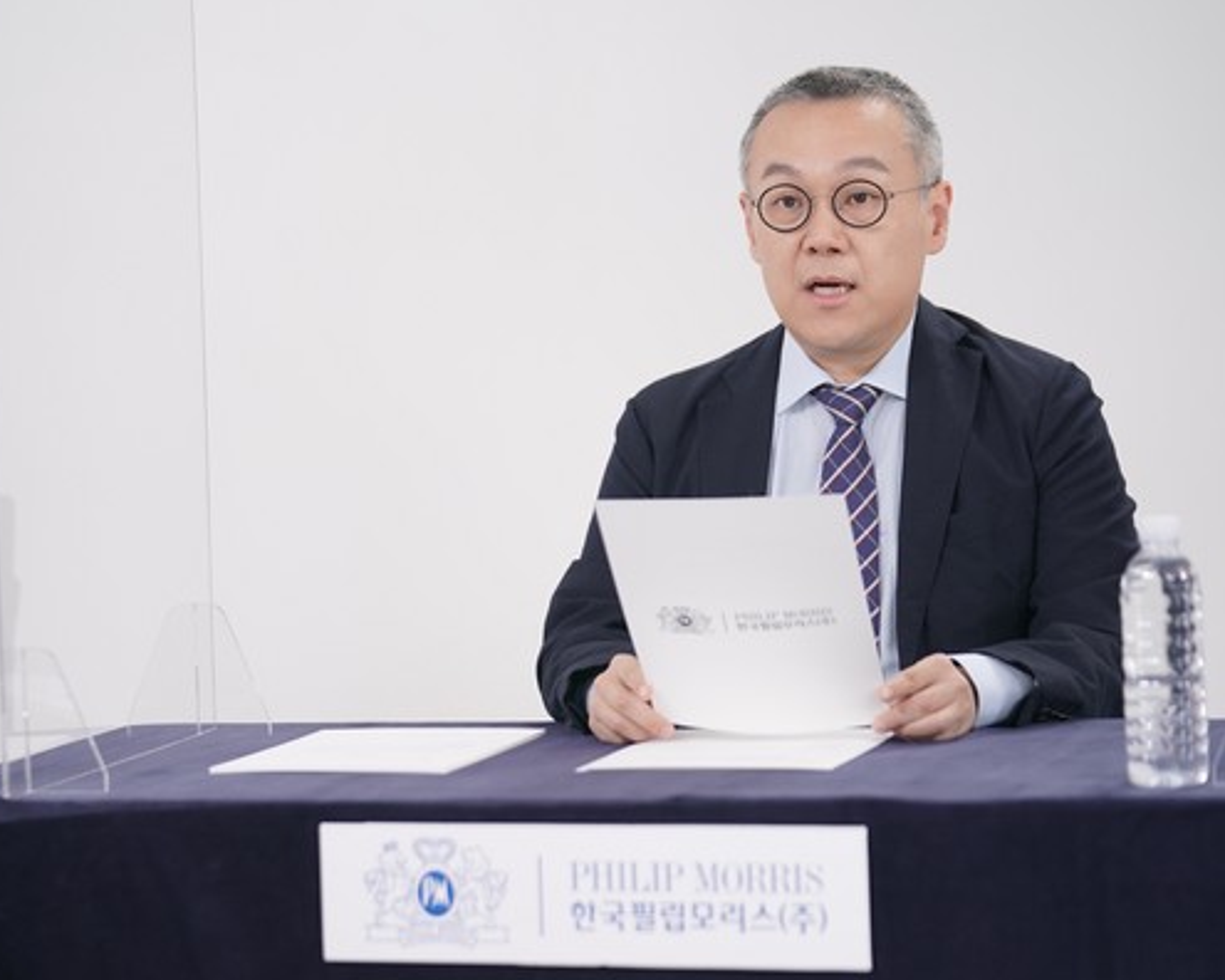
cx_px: 547
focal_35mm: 148
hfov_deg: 13.0
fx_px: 5366
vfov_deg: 10.4
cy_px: 488
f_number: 2.8
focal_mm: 130
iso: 640
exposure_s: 1/160
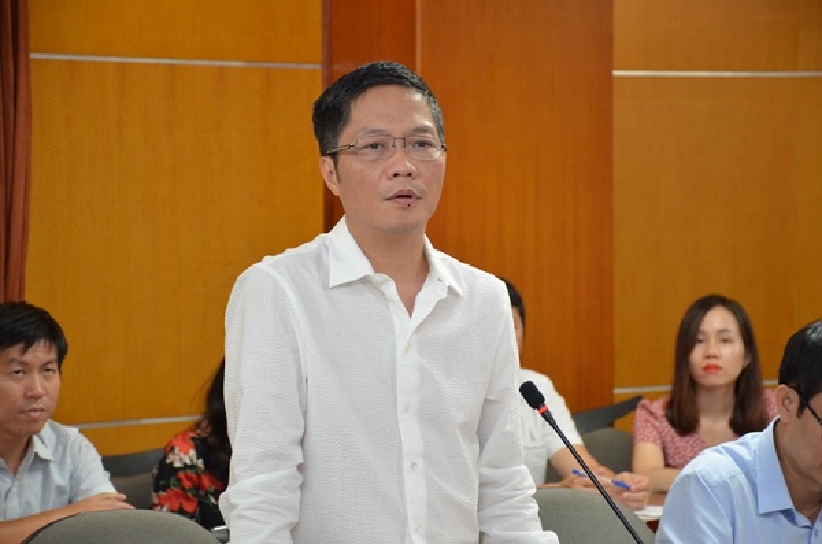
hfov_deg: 15.2
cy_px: 272
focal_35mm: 135
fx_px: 3075
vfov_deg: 10.1
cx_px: 411
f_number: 5.3
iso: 1250
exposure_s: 1/60
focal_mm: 90
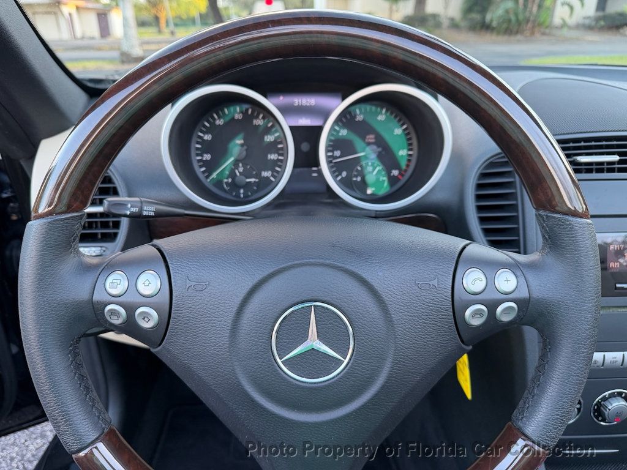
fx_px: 435
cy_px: 235
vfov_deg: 56.8
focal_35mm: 24
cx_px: 314
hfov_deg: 71.6
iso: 200
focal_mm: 6.76
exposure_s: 1/81
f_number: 1.78
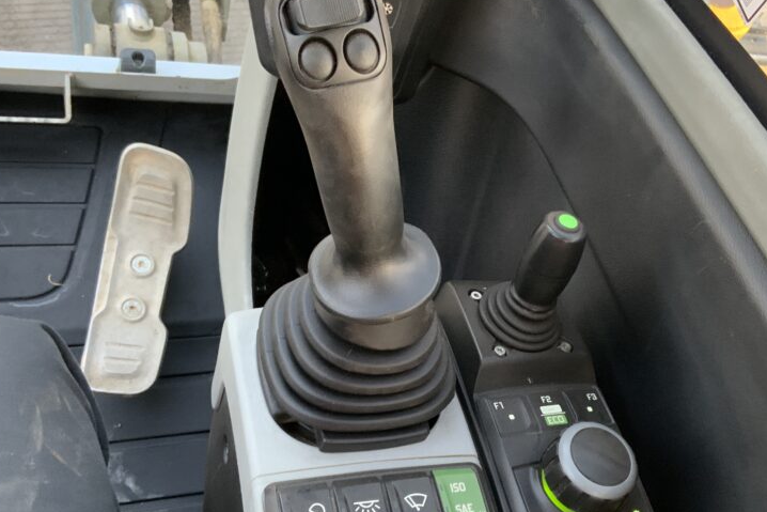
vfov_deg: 31.1
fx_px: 916
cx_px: 463
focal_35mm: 43
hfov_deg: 45.2
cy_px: 310
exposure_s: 1/60
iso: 200
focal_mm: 3
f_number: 1.8
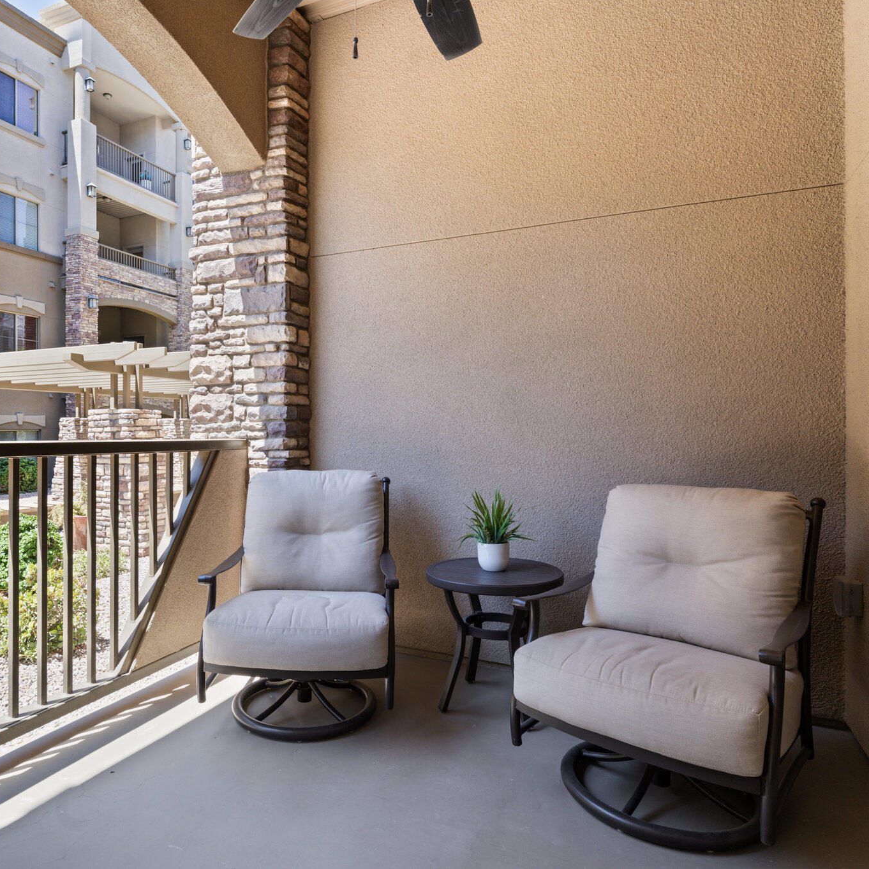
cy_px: 434
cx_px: 348
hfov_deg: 66.6
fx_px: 653
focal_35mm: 23
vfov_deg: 67.3
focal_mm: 18
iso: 200
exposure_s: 1/13
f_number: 8
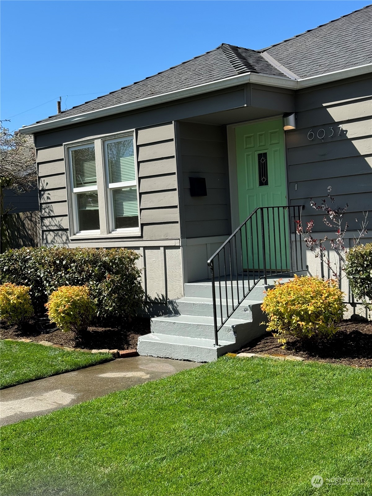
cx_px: 186
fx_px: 688
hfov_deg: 30.3
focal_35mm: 48
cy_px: 248
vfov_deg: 39.7
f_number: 1.78
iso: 64
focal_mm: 6.76
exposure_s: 1/2513
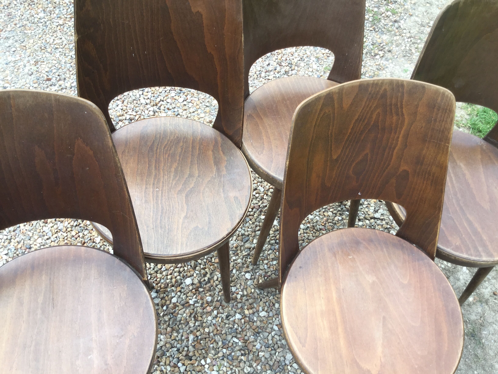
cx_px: 249
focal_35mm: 31
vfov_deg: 45.4
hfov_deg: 58.4
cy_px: 187
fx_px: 446
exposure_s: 1/50
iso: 25
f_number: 2.4
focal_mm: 3.3
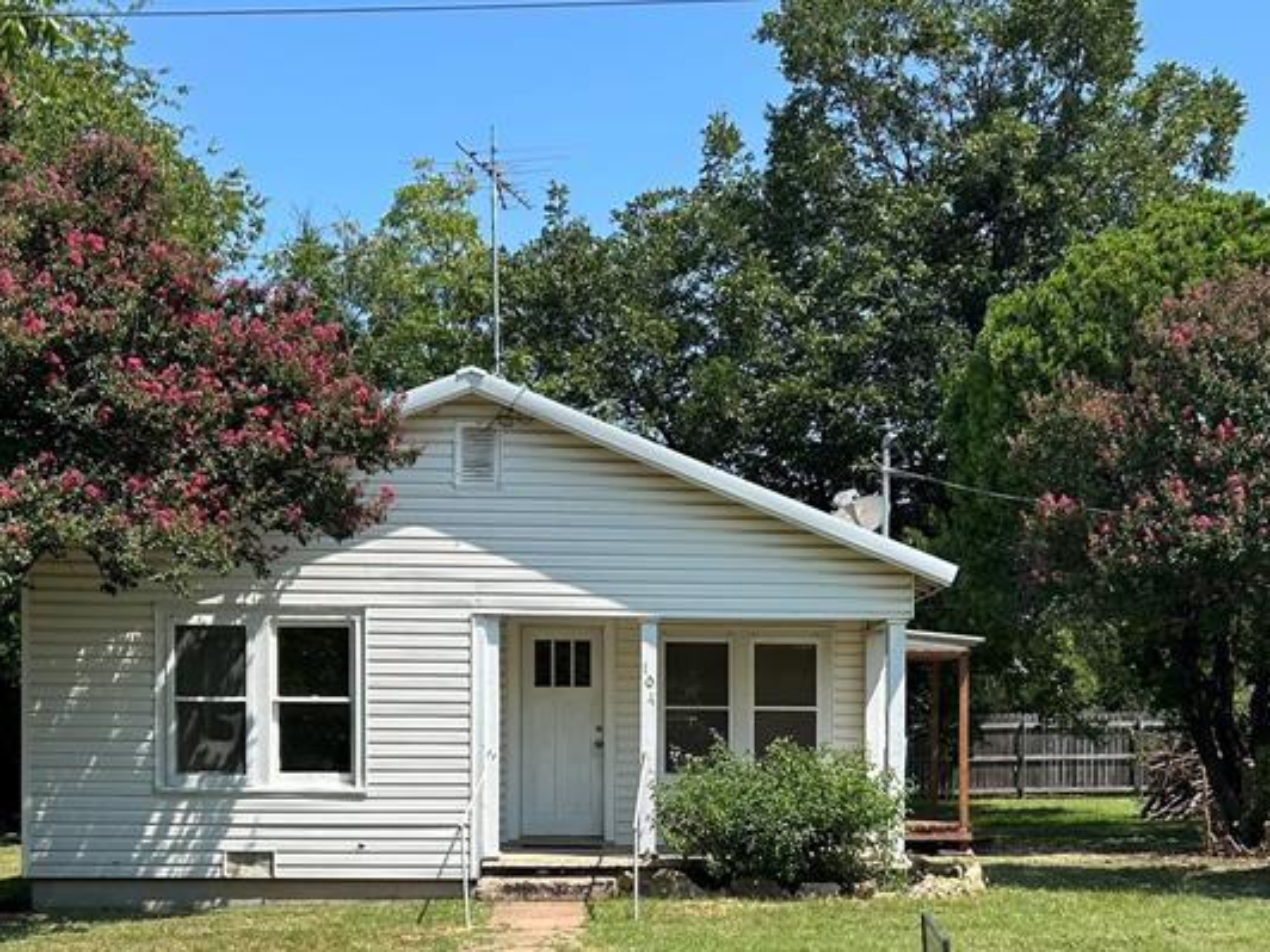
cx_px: 704
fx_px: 1834
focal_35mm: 50
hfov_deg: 38.1
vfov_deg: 28.5
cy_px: 764
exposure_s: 1/2841
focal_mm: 5.7
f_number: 1.5
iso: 50
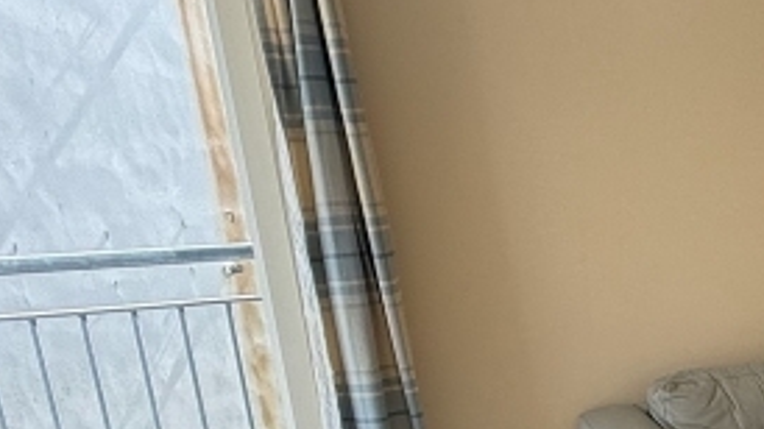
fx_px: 1154
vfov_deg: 20.3
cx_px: 962
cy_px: 446
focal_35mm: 57
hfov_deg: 30.1
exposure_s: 1/121
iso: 50
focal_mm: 2.22
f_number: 2.2
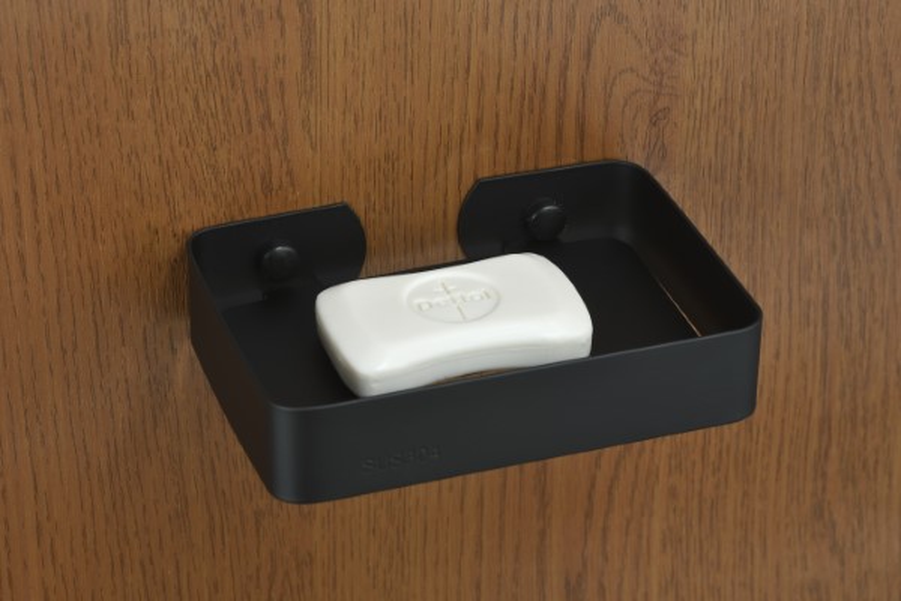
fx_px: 3178
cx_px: 450
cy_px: 300
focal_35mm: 127
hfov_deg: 16.1
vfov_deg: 10.8
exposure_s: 1/30
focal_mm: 85
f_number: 13
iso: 200
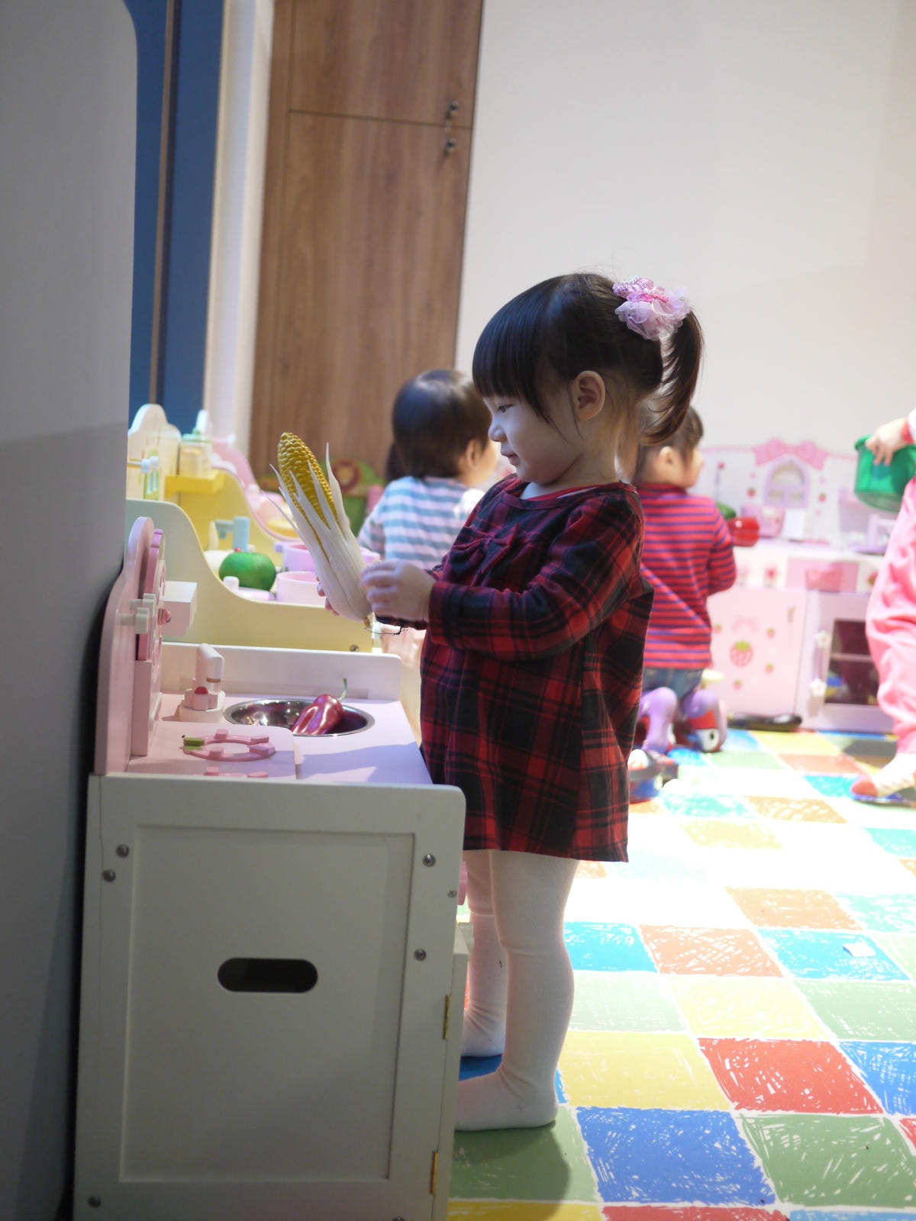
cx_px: 458
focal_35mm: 40
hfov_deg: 36.0
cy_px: 610
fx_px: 1411
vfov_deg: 46.8
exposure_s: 1/50
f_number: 1.7
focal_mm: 20
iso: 400
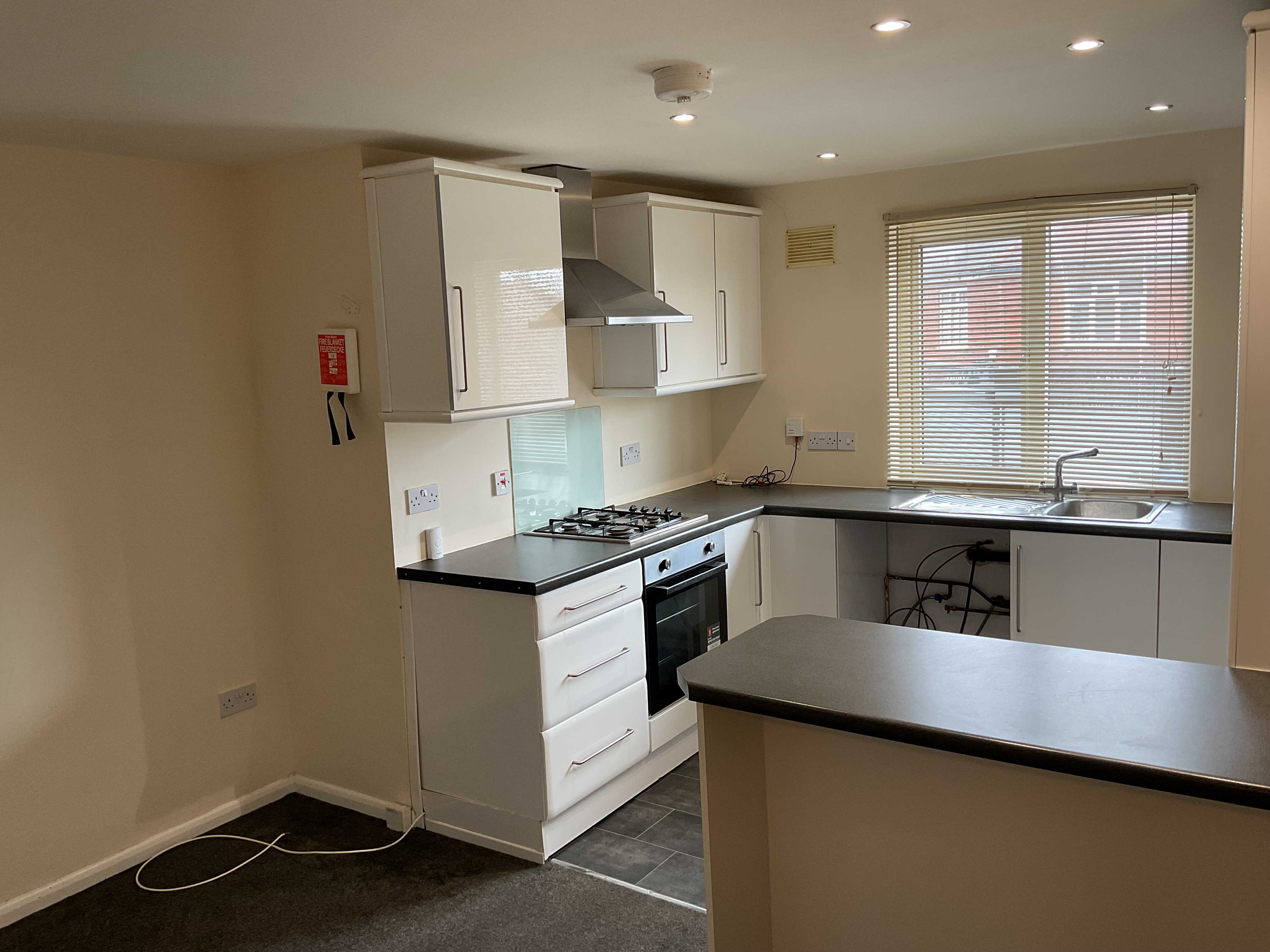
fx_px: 1064
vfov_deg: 48.2
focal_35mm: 29
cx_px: 635
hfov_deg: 61.7
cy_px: 476
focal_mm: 3
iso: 40
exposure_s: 1/50
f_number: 1.8
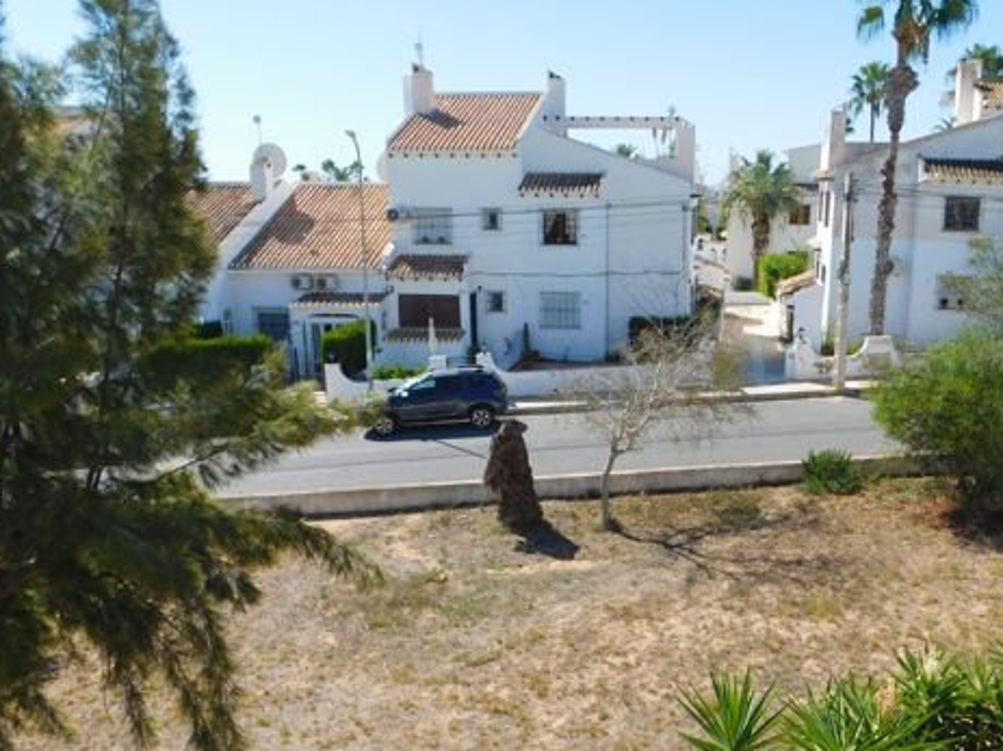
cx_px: 627
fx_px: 1014
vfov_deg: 40.5
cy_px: 459
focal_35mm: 35
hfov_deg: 52.1
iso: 125
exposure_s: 1/400
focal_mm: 4
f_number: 6
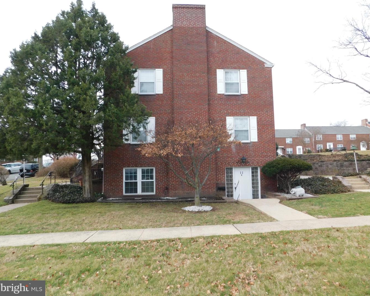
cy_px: 148
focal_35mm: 24
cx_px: 195
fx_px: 263
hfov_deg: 70.2
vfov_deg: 58.8
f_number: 3
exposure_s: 1/250
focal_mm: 4
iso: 125
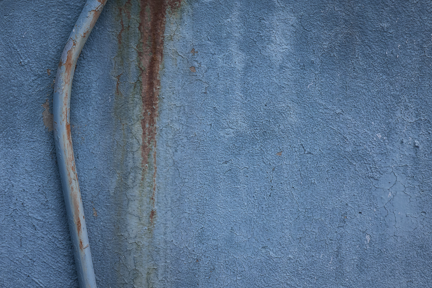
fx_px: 1800
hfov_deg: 13.7
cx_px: 192
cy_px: 143
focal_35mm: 150
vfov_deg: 9.1
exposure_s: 1/80
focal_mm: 48.67
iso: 320
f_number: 9
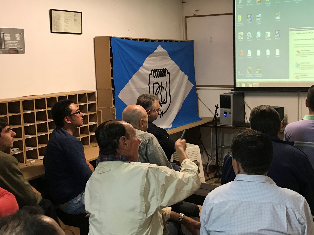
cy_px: 127
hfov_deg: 38.7
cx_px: 192
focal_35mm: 49
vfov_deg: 29.7
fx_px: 444
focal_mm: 3.99
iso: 64
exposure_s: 1/17
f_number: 1.8
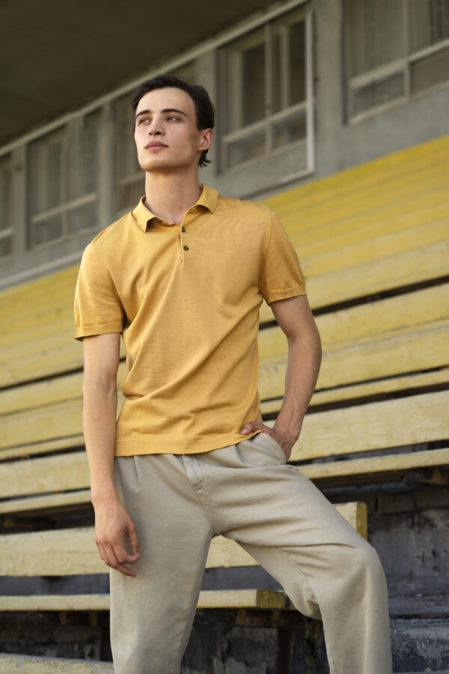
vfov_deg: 23.9
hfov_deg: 16.1
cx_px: 224
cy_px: 337
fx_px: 1590
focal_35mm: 85
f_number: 4.5
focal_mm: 85
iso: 100
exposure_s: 1/160
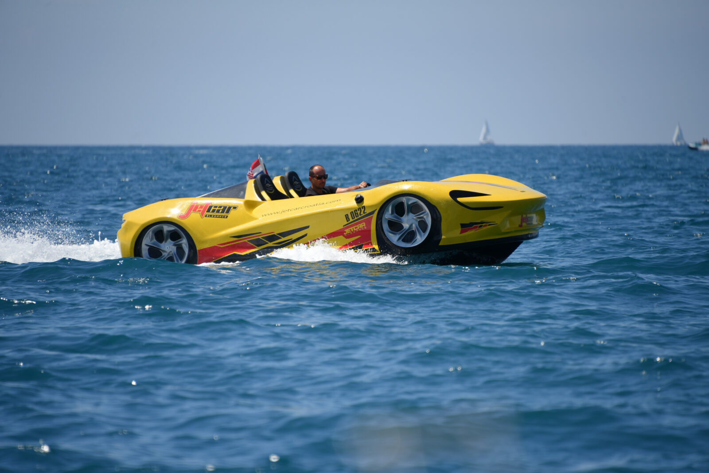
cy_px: 236
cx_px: 354
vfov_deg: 4.6
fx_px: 5908
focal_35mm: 300
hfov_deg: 6.9
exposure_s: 1/1250
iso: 250
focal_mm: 300
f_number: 5.6
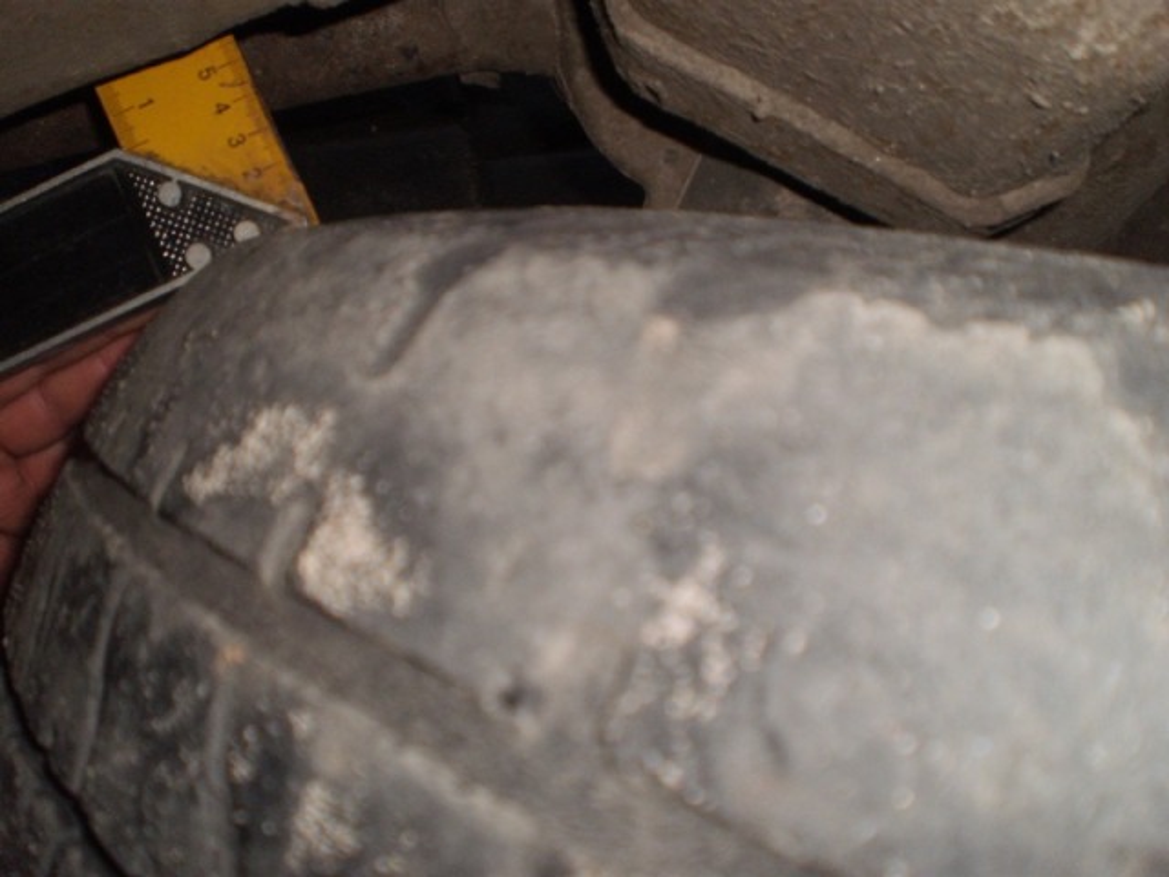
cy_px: 438
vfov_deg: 39.7
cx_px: 584
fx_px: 1216
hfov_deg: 51.4
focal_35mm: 36
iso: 125
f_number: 3.1
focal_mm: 6.3
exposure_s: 1/30
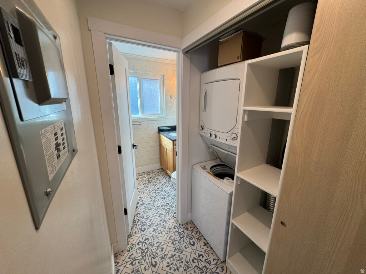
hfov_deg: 102.1
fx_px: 148
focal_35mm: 14
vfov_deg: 85.7
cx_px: 183
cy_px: 137
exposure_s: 1/120
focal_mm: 2.22
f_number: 2.2
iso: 80
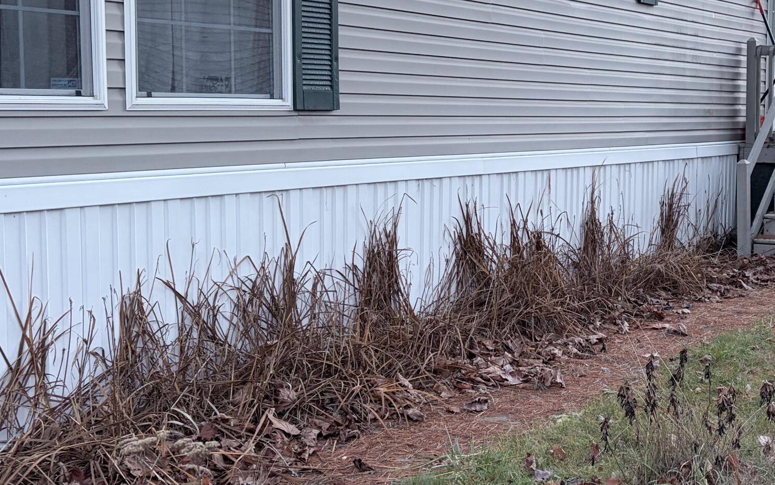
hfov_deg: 35.9
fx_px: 1162
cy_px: 186
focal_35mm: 55
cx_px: 602
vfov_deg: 23.5
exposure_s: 1/112
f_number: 1.6
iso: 125
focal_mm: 5.96
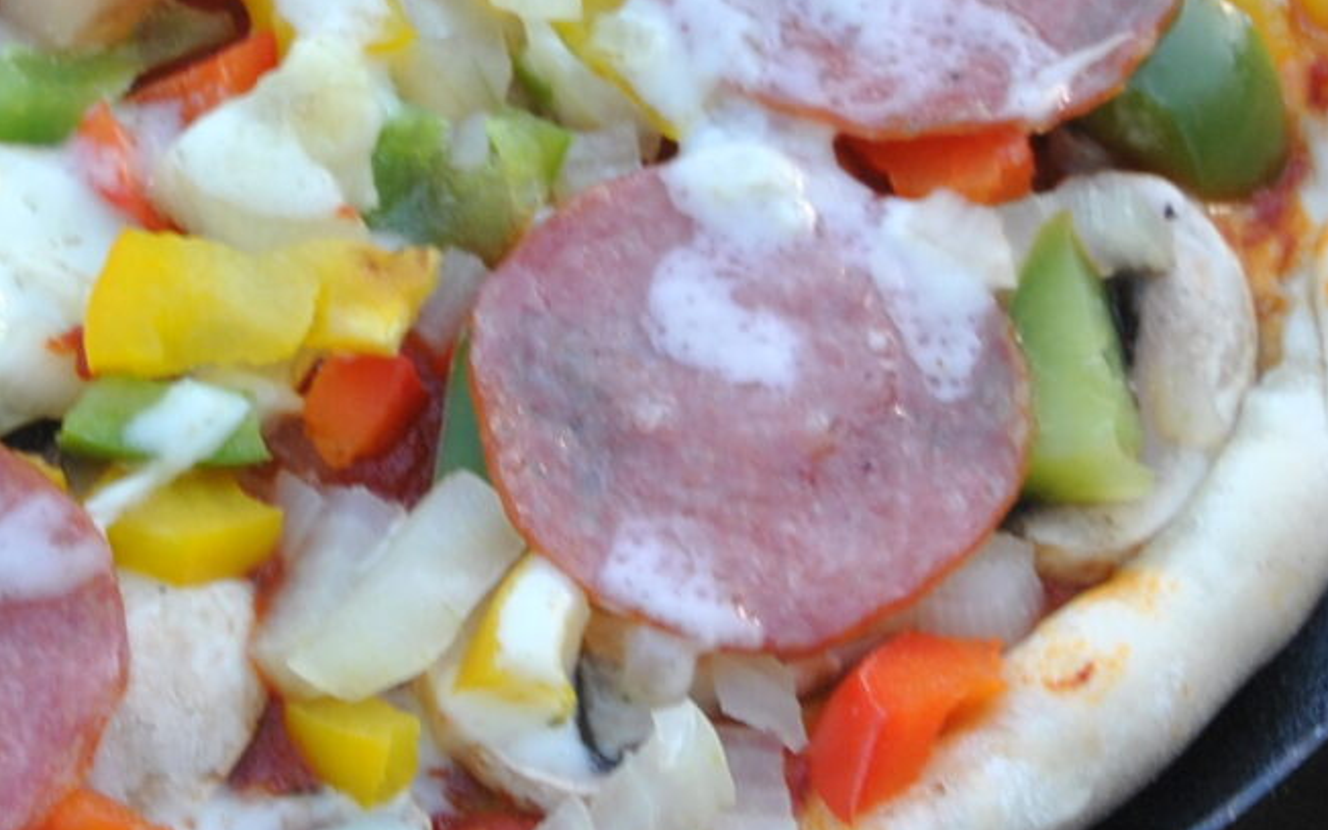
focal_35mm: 301
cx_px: 486
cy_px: 41
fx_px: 10895
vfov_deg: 4.4
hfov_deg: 7.0
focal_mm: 50
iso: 200
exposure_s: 1/50
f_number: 7.1
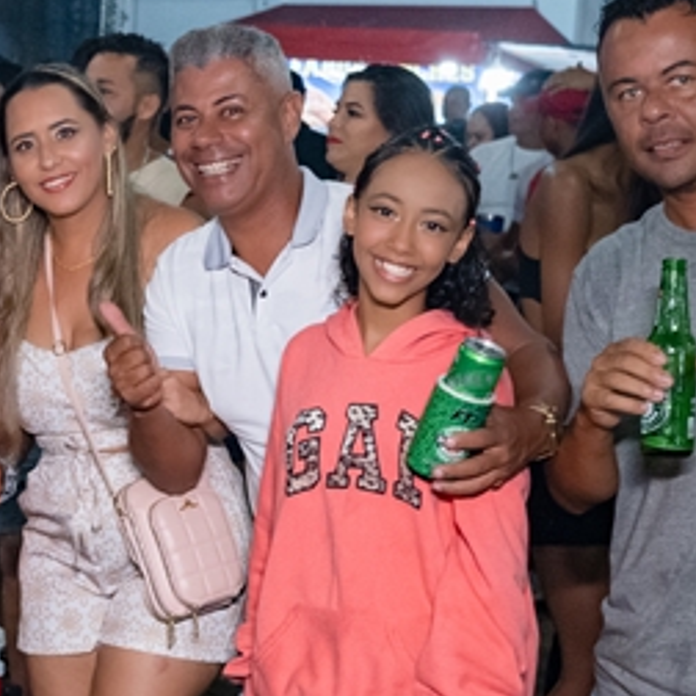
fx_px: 2047
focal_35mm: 90
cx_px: -126
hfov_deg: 18.4
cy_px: 456
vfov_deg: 19.2
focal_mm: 24
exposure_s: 1/160
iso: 2500
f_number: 3.2
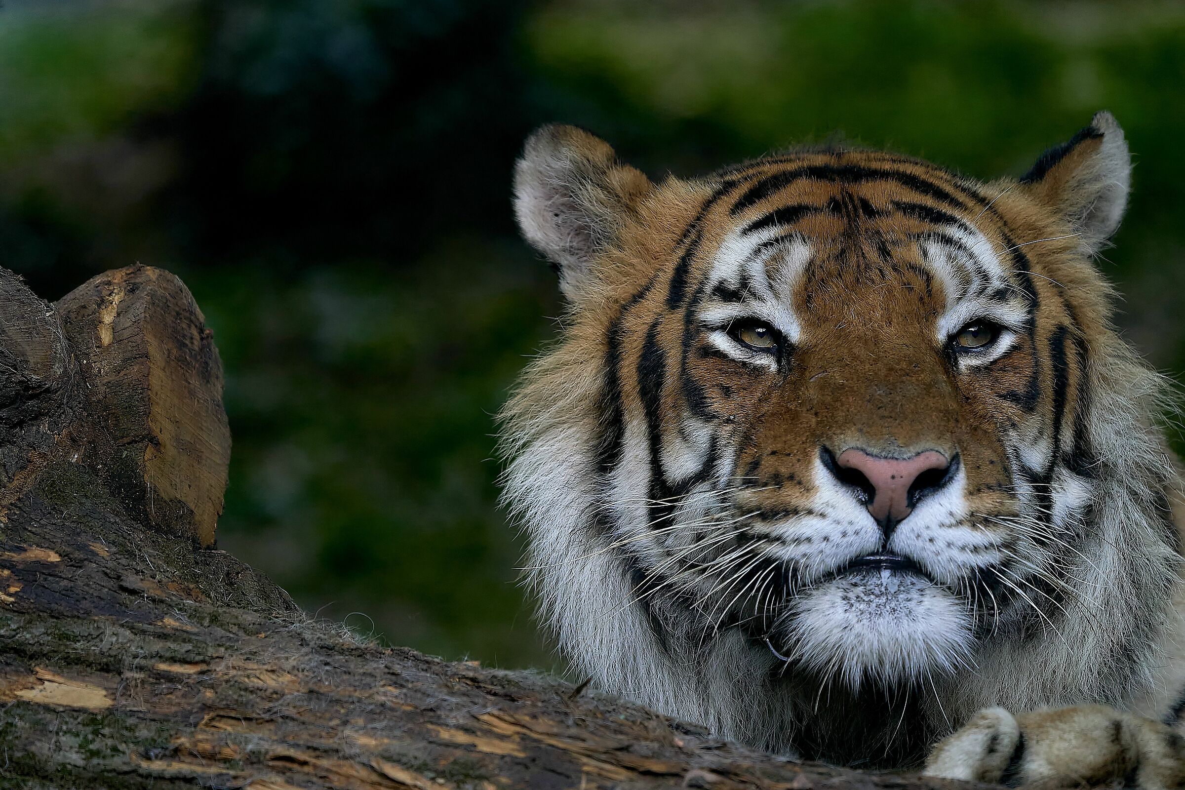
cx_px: 592
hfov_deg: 8.1
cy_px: 395
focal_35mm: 253
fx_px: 8327
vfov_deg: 5.4
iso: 2500
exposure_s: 1/1000
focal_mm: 253
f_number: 5.6
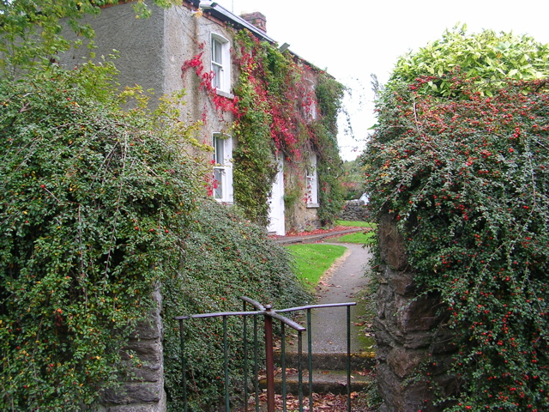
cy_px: 206
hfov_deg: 49.0
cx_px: 274
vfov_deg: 37.7
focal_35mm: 38
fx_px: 603
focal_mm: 5.8
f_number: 2.8
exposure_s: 1/77.1
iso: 50
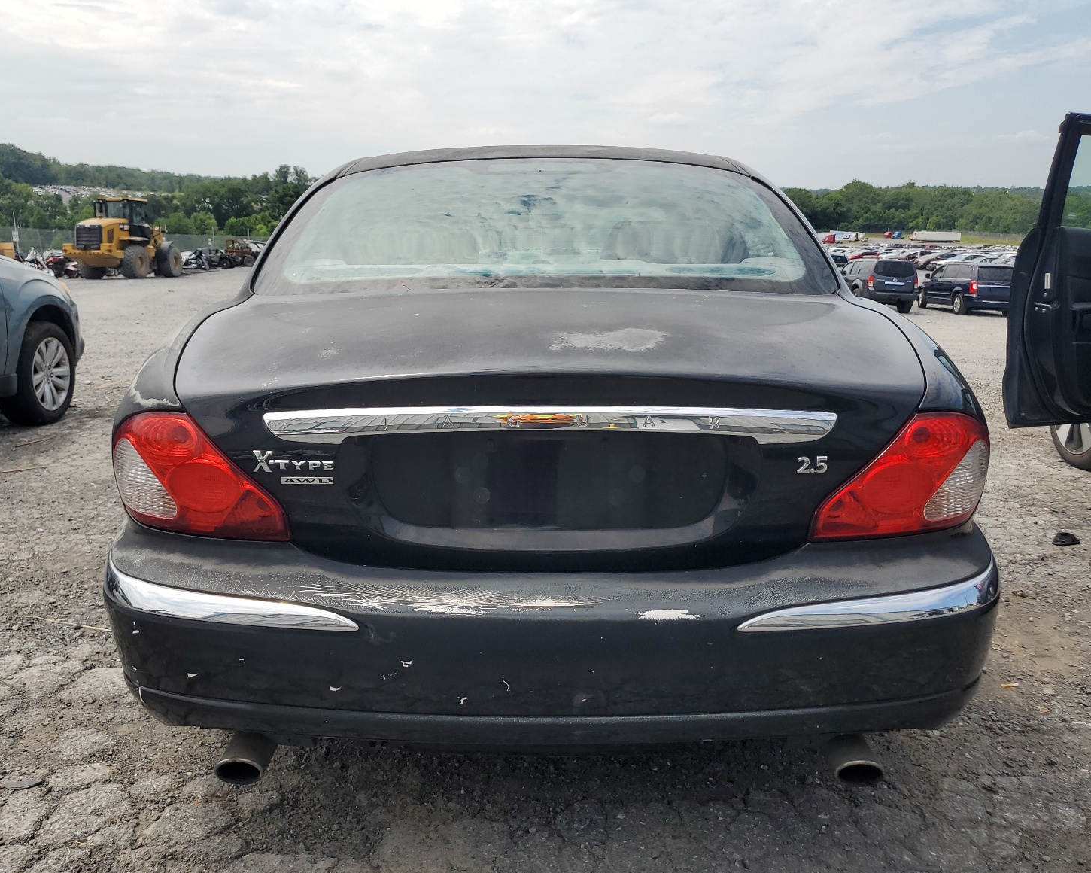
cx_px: 528
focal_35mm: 28
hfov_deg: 62.2
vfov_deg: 51.5
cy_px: 451
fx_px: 904
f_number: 1.5
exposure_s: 1/3333
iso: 50
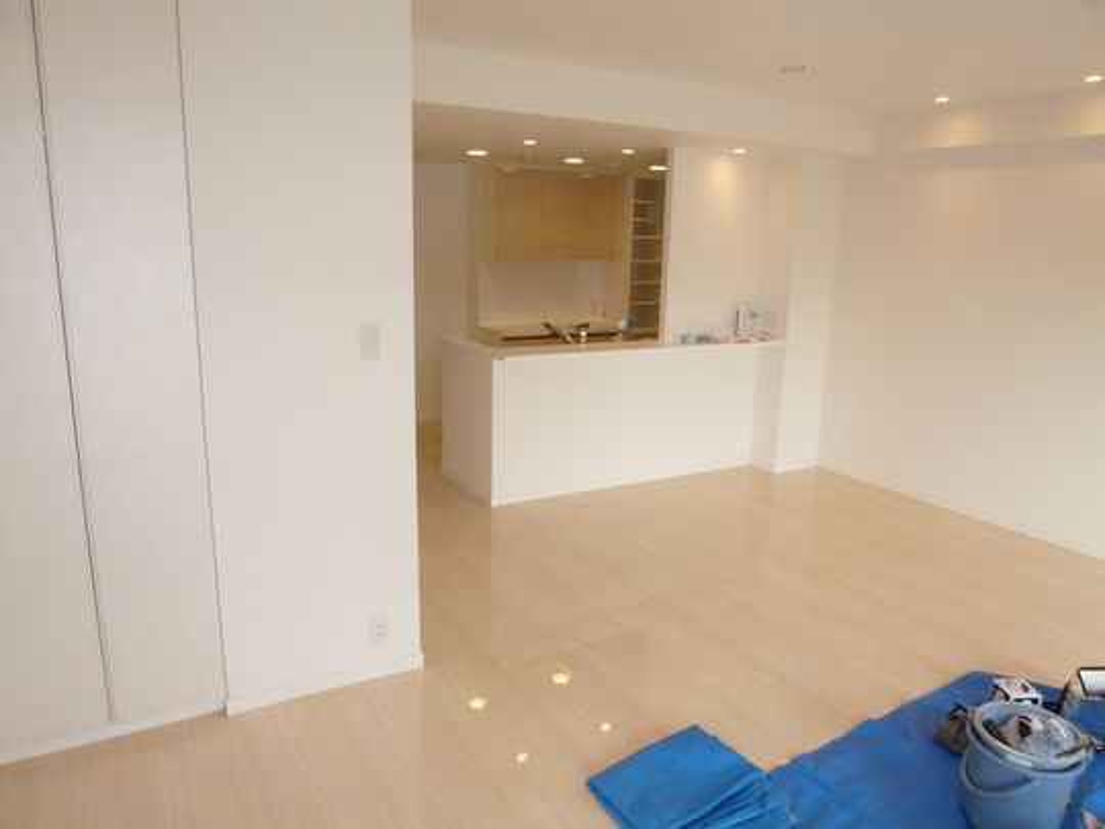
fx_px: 766
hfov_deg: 71.6
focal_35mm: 24
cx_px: 552
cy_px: 414
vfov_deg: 56.8
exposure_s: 1/125
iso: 100
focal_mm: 4.3
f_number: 2.5
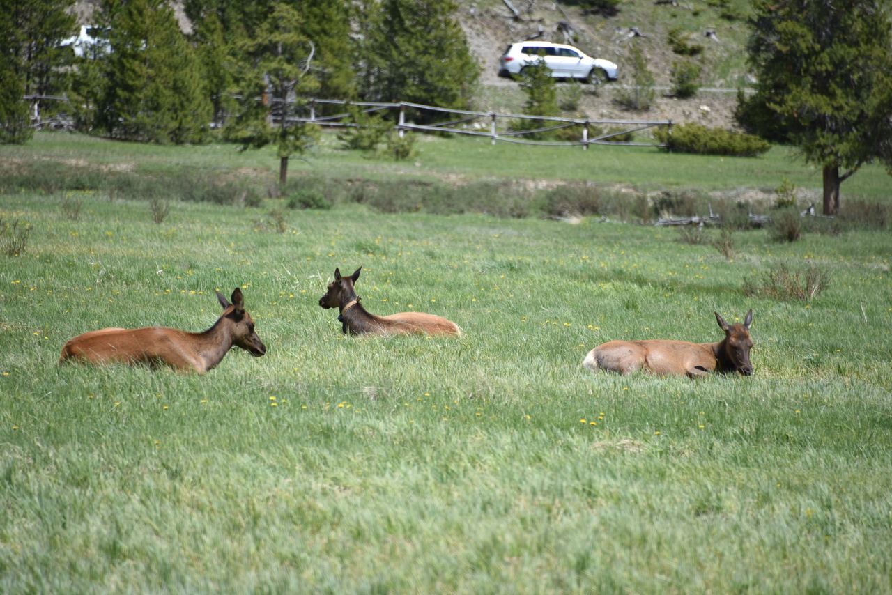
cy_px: 298
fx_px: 7435
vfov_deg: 4.6
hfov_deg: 6.9
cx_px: 446
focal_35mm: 300
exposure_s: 1/640
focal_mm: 300
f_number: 5.6
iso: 200
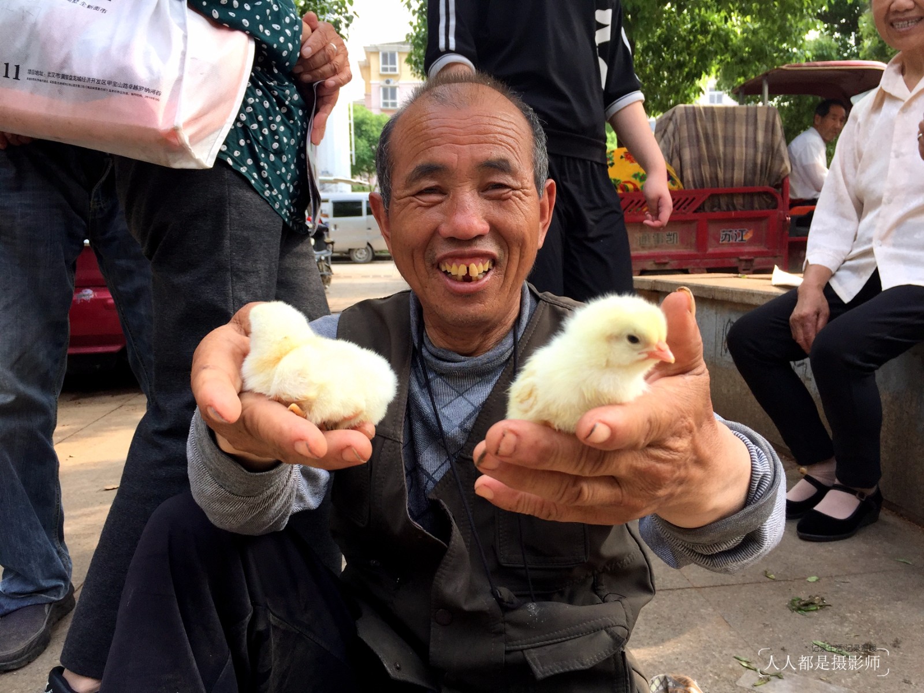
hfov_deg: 61.7
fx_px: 774
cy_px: 346
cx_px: 462
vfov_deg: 48.2
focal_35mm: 29
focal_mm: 4.15
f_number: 2.2
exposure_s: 1/449
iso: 32
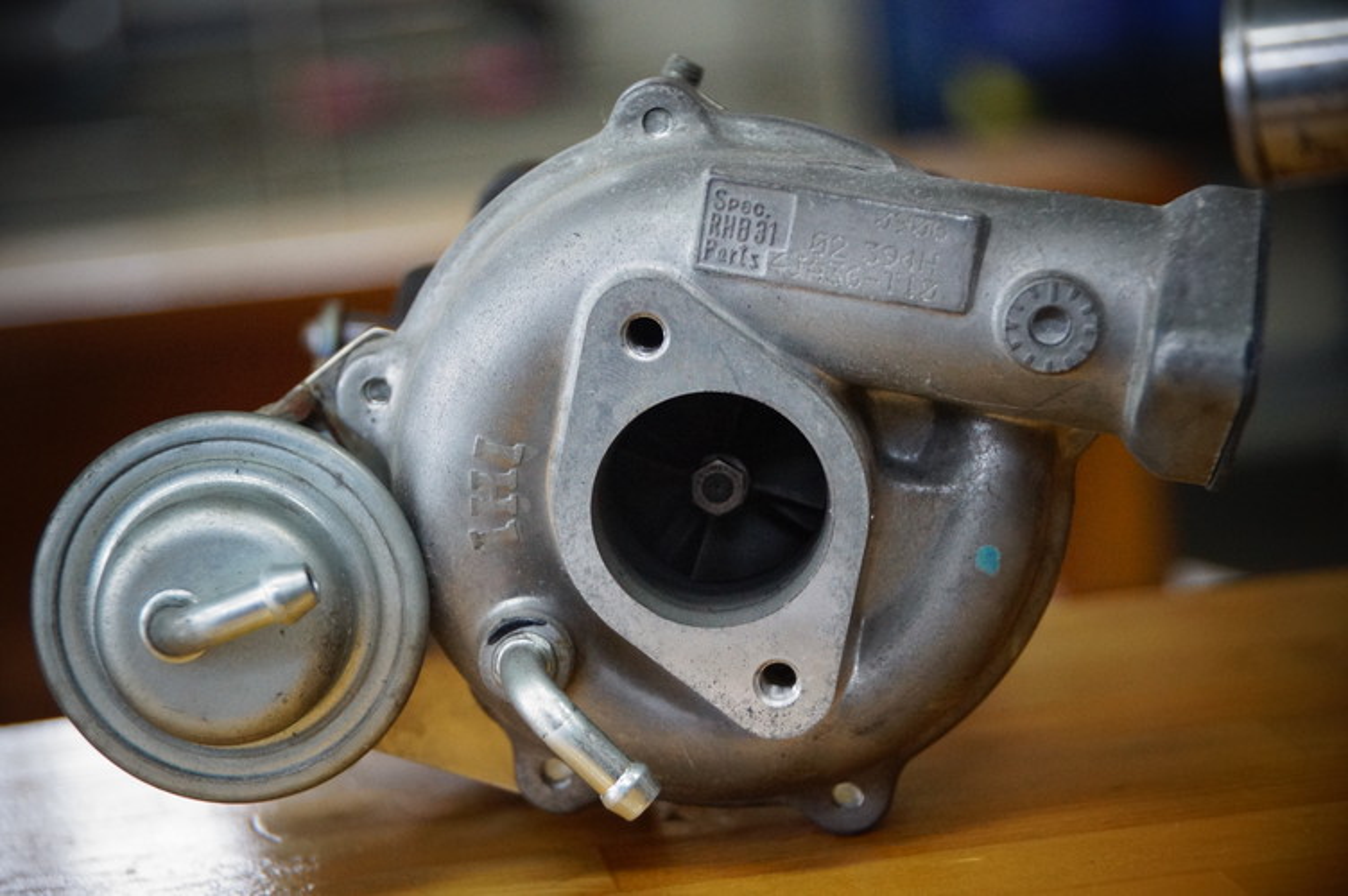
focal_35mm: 112
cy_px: 448
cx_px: 674
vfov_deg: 12.2
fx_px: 4209
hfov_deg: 18.2
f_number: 5.6
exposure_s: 1/125
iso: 1250
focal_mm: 75
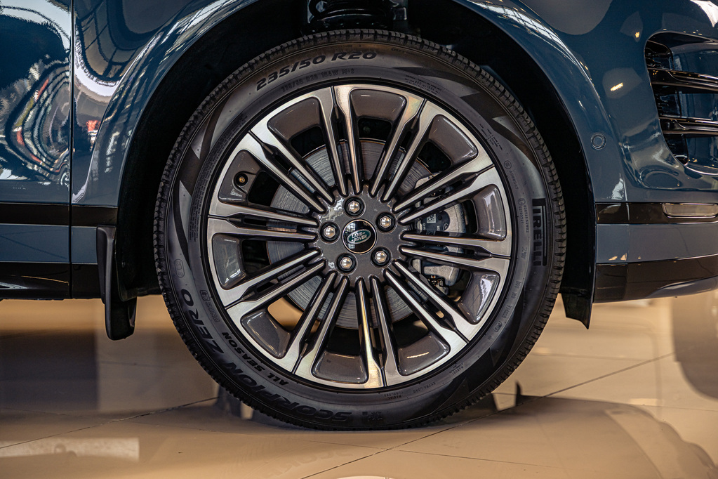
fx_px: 1396
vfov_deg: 19.5
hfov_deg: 28.8
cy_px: 240
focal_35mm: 70
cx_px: 359
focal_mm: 70
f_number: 3.5
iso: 200
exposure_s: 1/200
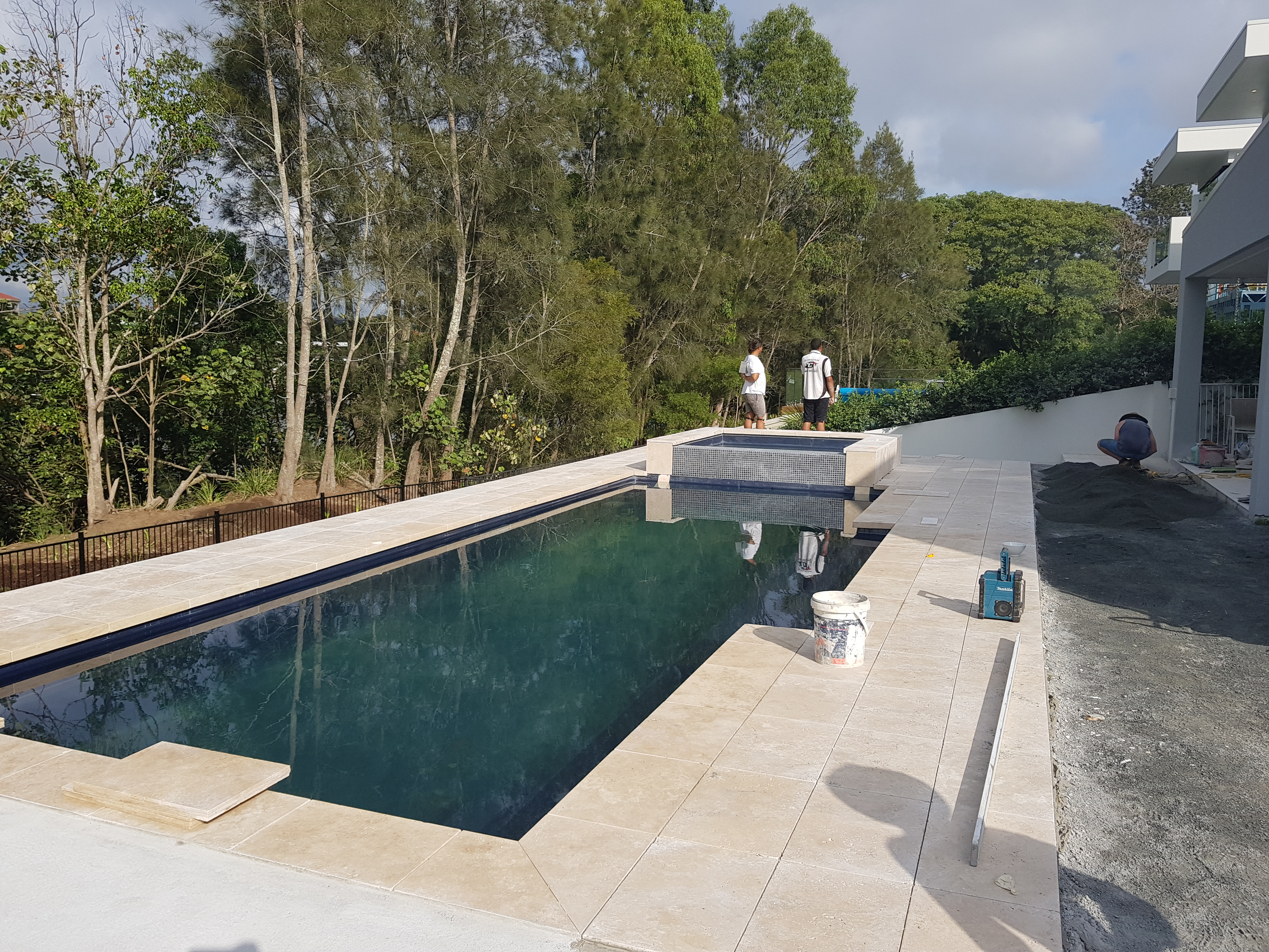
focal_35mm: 26
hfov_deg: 67.3
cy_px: 476
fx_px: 953
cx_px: 634
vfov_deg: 53.1
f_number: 1.7
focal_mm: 4.2
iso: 40
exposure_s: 1/2424
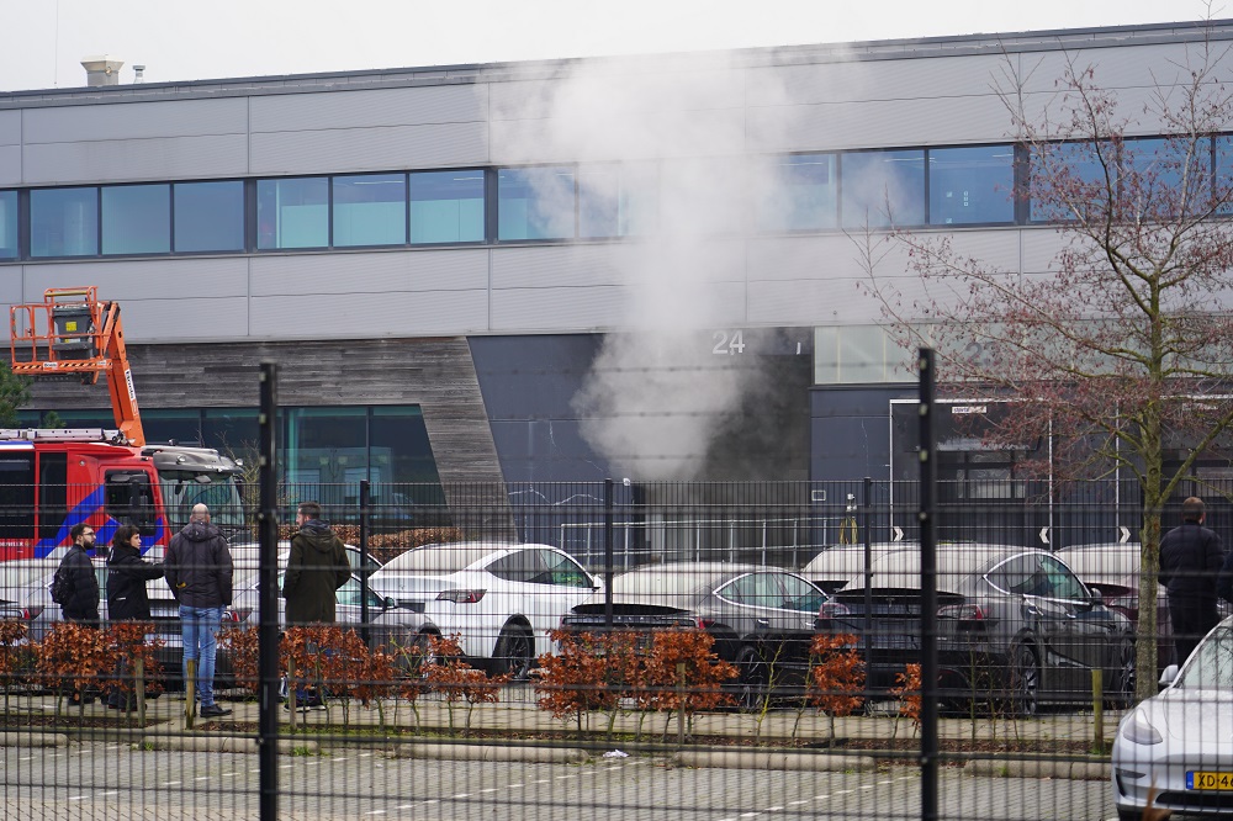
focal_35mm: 105
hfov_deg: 19.5
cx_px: 616
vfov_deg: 13.0
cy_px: 410
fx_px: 3595
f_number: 4
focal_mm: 105
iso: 160
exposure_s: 1/125
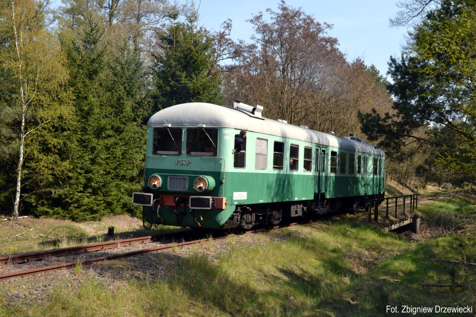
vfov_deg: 28.1
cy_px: 158
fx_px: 635
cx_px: 238
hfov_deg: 41.1
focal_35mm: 48
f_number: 9
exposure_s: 1/320
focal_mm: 32
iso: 400
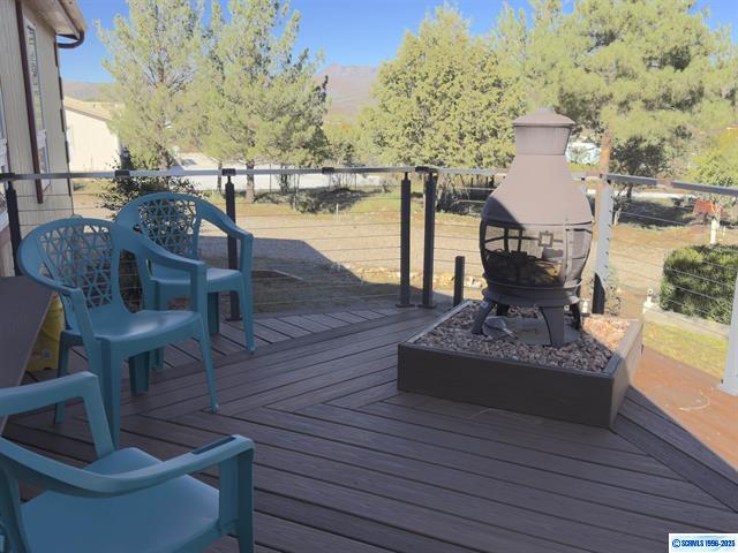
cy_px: 276
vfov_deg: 40.7
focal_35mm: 35
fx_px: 746
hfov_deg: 52.6
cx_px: 369
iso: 100
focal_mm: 6.76
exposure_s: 1/6024
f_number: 1.78
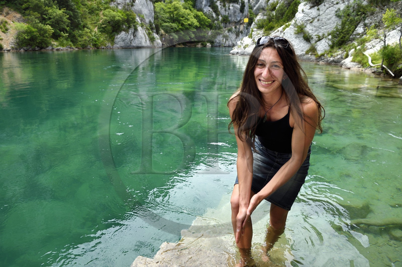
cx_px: 201
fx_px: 268
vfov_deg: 53.1
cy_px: 134
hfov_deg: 73.8
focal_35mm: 24
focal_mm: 24
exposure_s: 1/160
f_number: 8
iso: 200
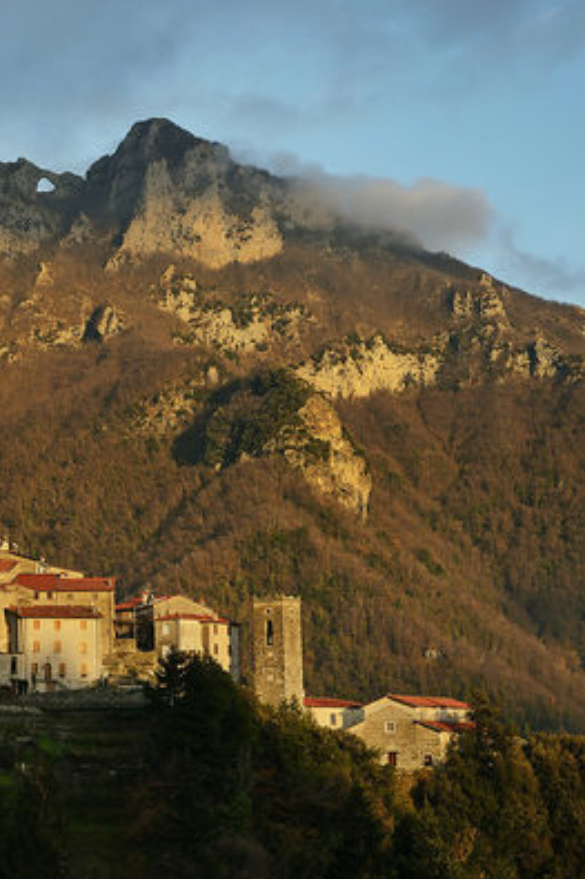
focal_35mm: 76
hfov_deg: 17.3
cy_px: 444
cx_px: -80
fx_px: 1854
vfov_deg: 26.7
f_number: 9
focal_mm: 50
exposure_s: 1/80
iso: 160
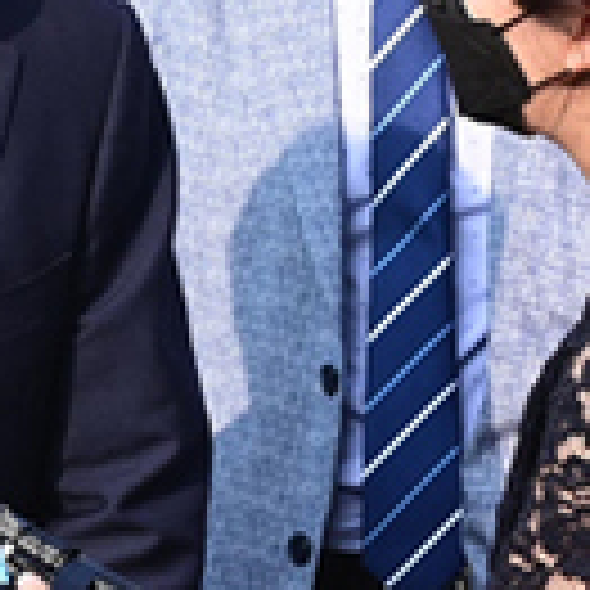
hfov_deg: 3.8
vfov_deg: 3.8
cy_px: 257
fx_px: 8812
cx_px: -279
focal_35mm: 457
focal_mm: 110
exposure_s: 1/320
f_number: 7.1
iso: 250
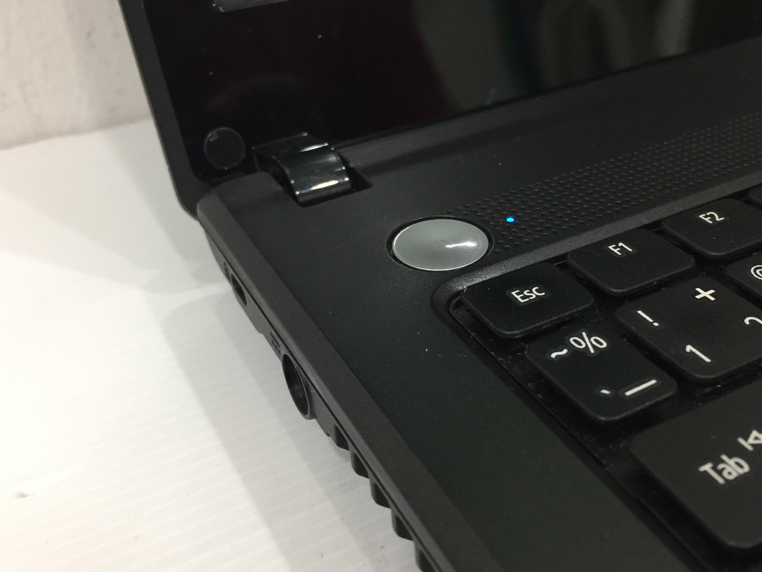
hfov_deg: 50.1
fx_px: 814
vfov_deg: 38.7
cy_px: 272
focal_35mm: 37
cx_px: 416
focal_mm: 4.15
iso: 125
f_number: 2.2
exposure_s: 1/33
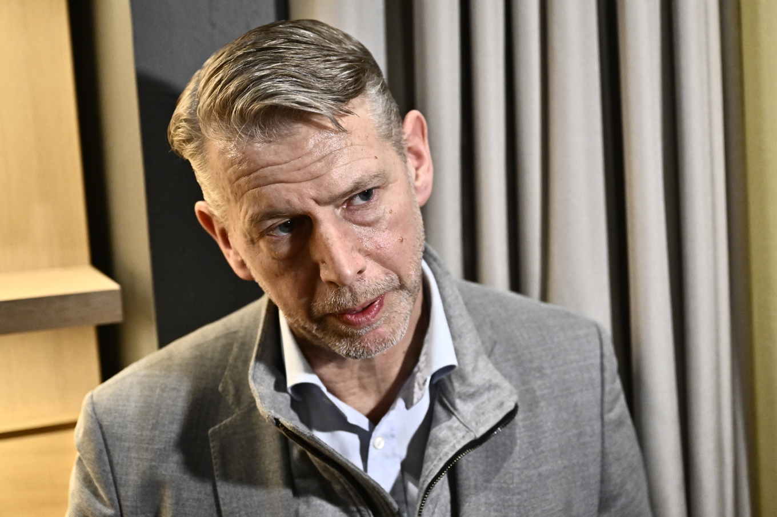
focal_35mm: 46
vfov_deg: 29.2
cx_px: 388
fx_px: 992
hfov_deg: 42.8
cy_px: 258
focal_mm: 46
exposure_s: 1/500
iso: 3200
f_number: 2.8
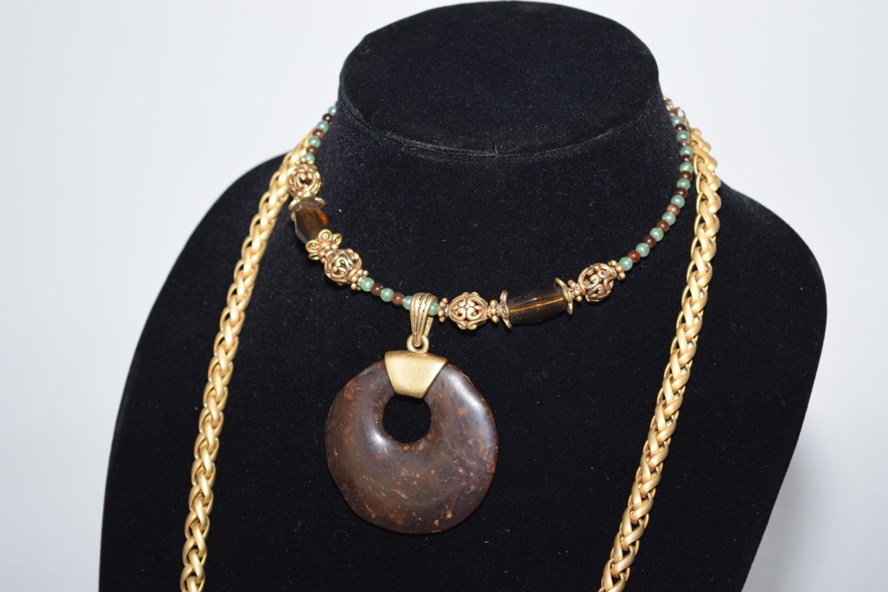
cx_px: 444
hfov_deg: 24.6
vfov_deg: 16.6
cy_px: 296
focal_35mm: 82
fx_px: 2035
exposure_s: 1/60
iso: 720
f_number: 5.6
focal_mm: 55
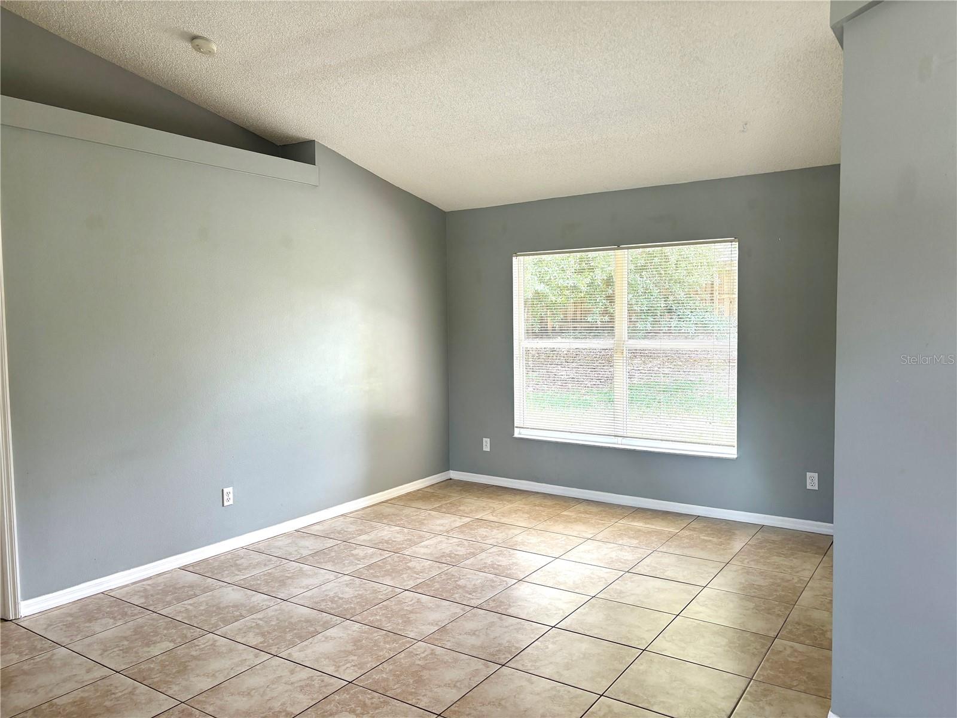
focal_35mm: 26
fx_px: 719
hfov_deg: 67.3
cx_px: 478
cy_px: 359
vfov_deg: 53.1
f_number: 1.6
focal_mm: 5.96
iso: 80
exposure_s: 1/120
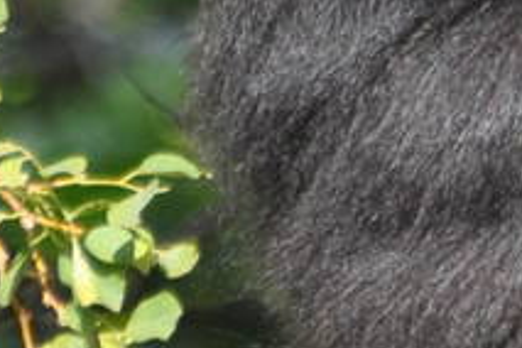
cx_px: 1296
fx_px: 48992
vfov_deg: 0.4
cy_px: -486
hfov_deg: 0.6
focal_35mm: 3379
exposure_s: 1/1000
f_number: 5.6
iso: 800
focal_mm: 300
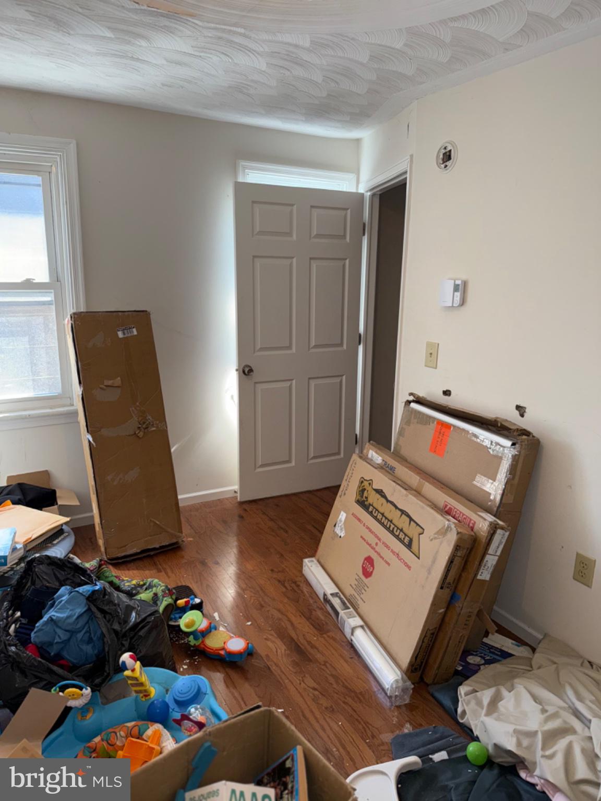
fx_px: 556
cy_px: 400
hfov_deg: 56.8
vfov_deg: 71.6
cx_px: 300
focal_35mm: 24
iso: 80
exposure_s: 1/121
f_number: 1.78
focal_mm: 6.76
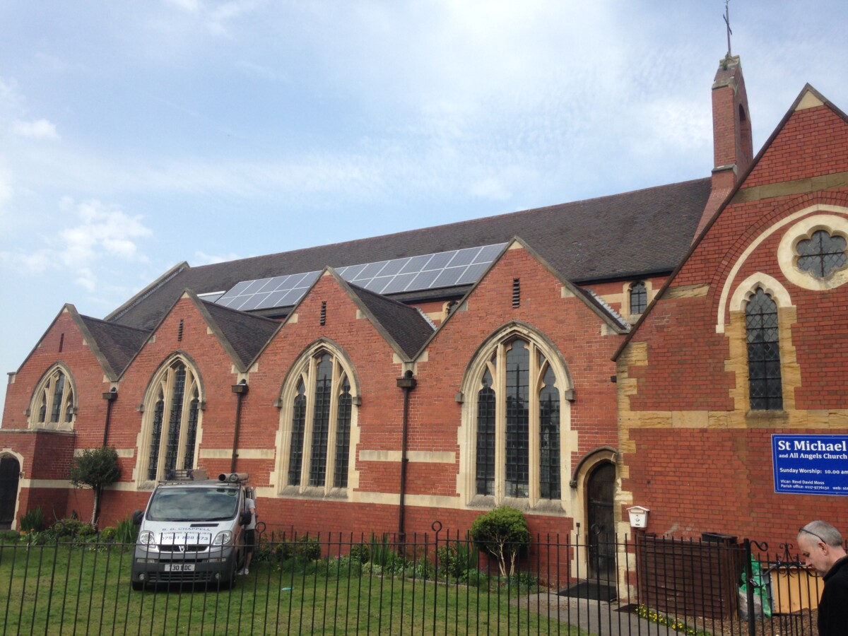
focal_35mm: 33
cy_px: 318
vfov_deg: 42.9
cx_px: 424
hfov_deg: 55.4
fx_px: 808
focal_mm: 4.12
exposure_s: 1/1022
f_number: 2.4
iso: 50
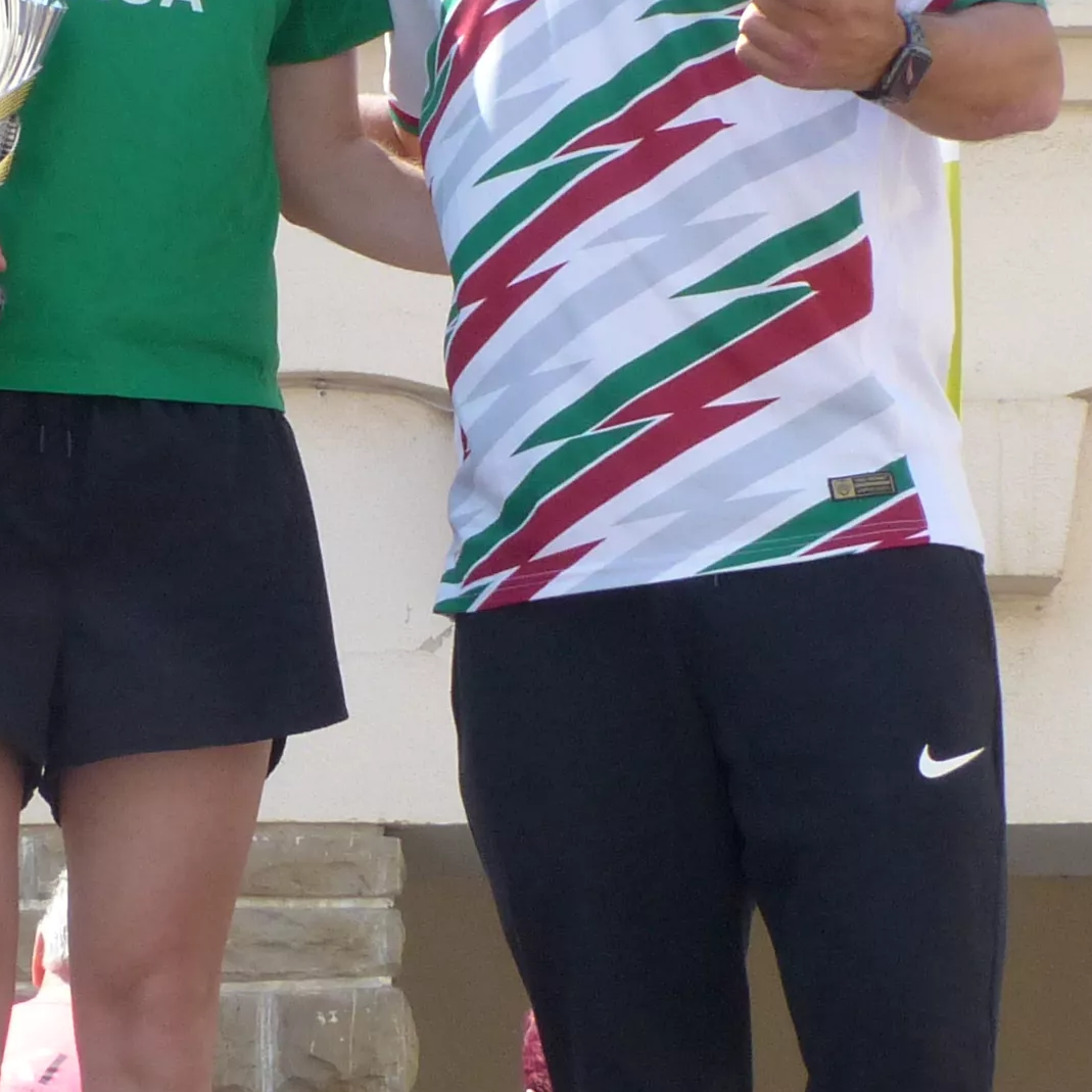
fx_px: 6139
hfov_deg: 10.2
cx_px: 335
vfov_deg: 10.2
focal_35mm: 172
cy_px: 343
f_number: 4
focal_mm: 9.4
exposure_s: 1/640
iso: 200
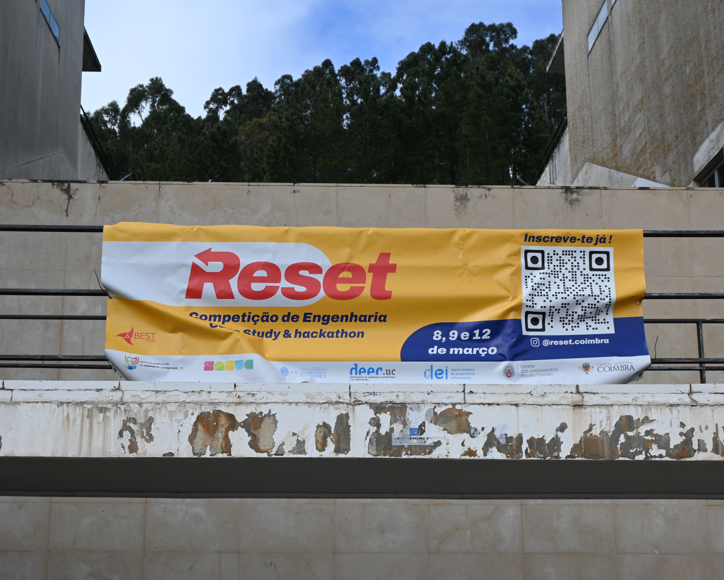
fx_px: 1197
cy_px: 294
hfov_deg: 33.7
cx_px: 358
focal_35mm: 56
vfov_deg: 27.2
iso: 100
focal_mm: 32.5
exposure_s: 1/400
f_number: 7.1
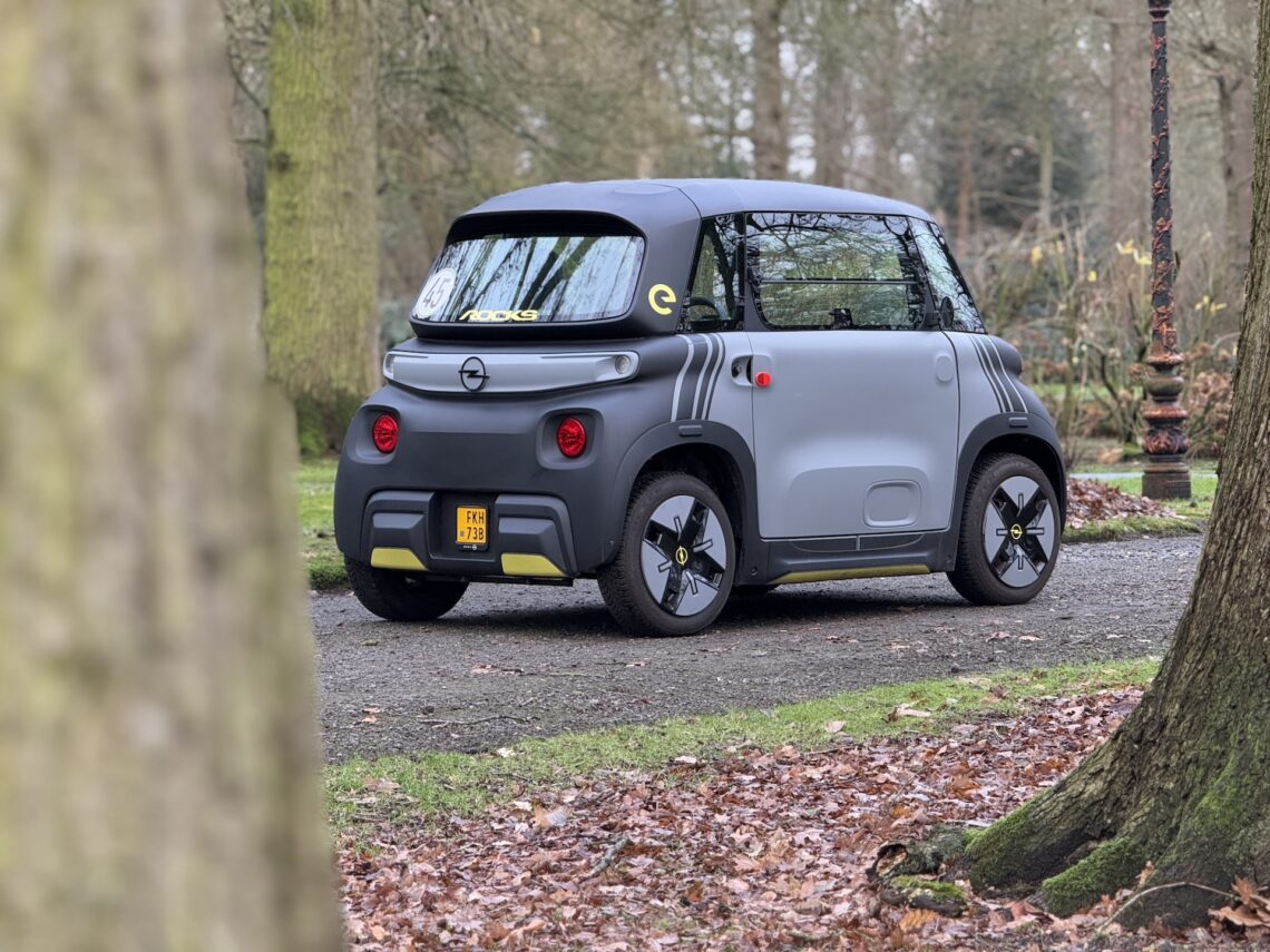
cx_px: 635
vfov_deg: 12.3
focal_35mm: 120
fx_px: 4403
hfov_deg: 16.4
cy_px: 476
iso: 200
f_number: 2.8
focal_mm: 15.66
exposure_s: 1/99
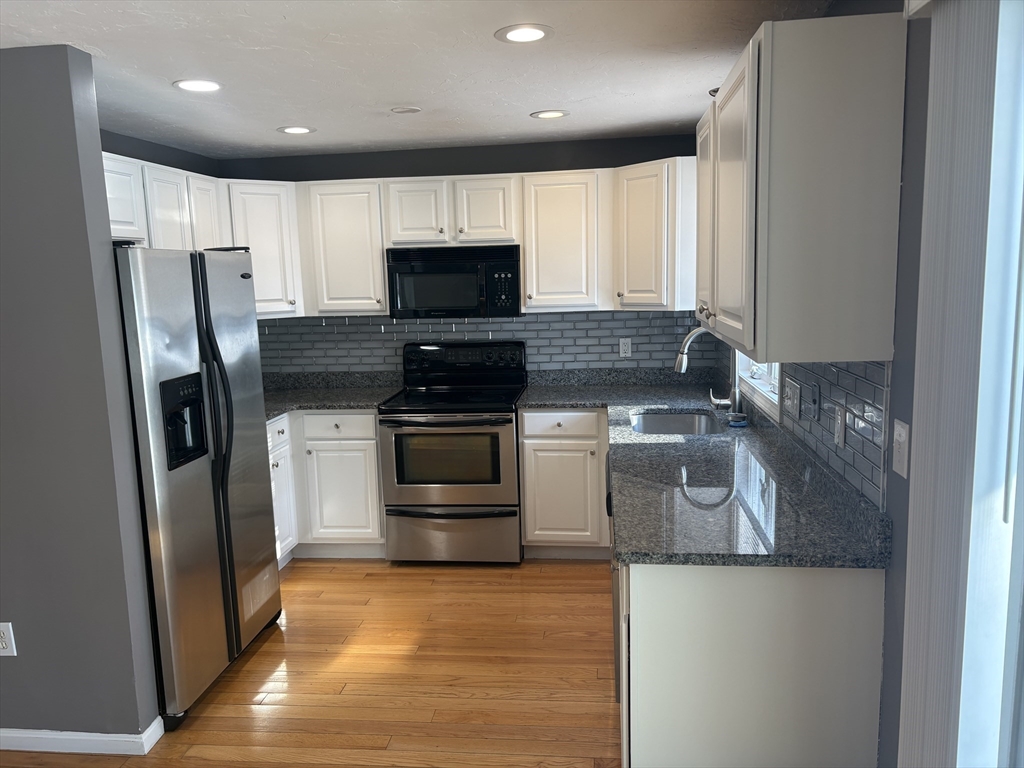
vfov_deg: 53.1
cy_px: 384
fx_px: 769
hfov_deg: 67.3
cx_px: 512
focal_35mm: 26
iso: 64
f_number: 1.6
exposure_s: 1/113
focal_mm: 5.96
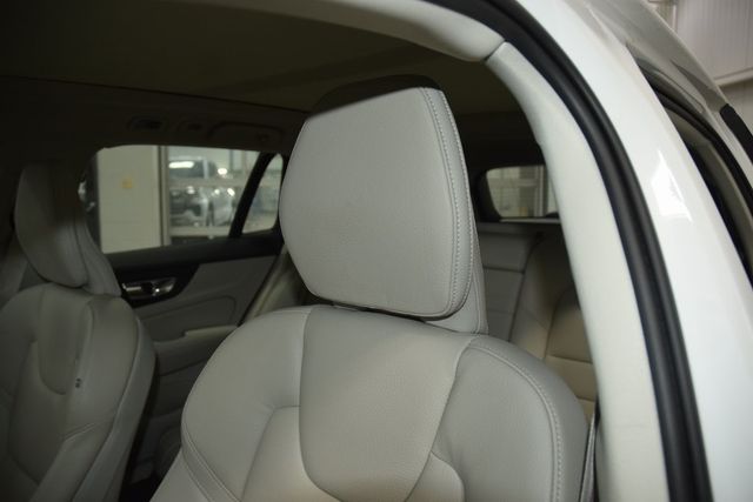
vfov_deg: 48.0
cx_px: 376
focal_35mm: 27
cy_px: 251
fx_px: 565
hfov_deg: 67.4
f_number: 4.5
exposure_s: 1/80
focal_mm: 18
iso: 500
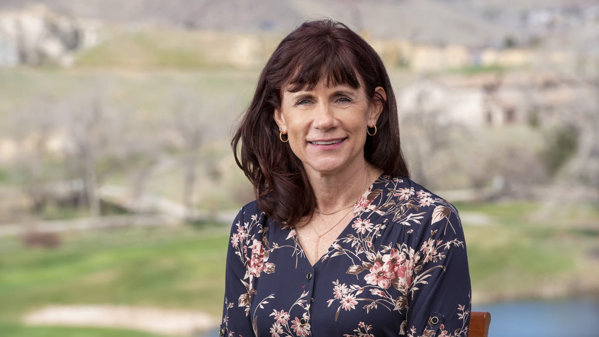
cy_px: 169
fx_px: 3177
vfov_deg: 6.1
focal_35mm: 200
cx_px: 299
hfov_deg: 10.8
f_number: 9
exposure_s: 1/200
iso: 200
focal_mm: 190
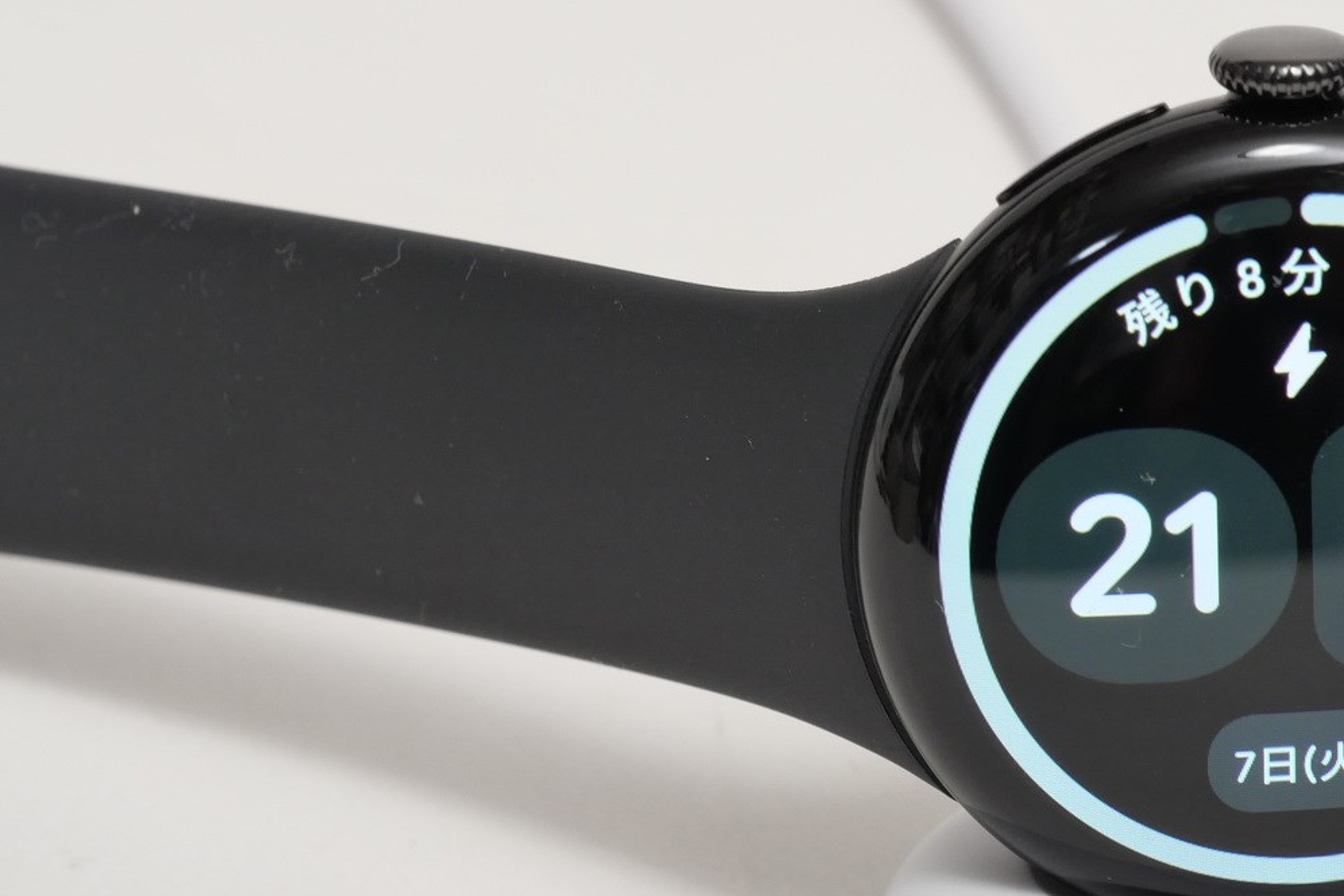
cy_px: 627
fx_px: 8922
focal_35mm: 239
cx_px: 1239
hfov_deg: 8.6
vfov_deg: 5.7
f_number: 7.1
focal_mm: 60
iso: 400
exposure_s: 1/30
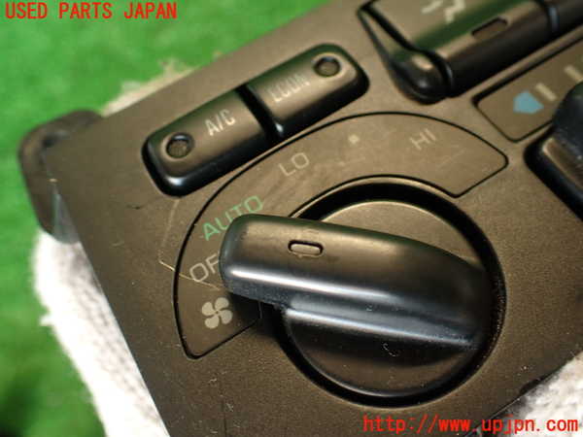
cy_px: 218
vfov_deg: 44.2
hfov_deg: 56.8
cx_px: 292
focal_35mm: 32
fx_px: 539
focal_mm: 5.79
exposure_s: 1/30
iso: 200
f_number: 2.4
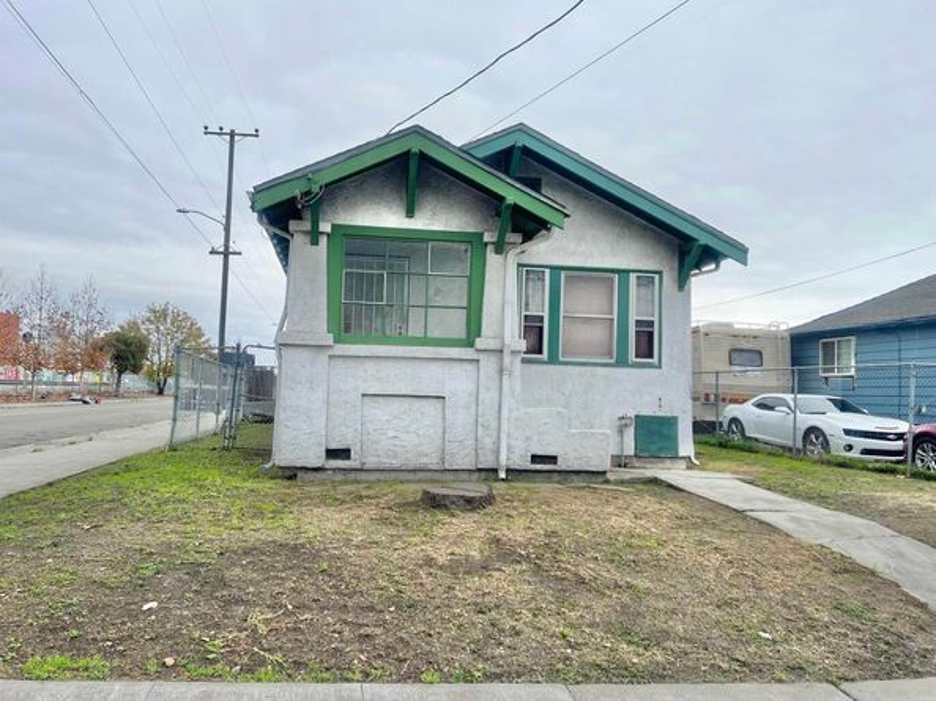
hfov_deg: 67.3
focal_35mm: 26
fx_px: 703
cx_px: 468
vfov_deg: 53.0
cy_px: 350
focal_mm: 5.7
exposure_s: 1/1901
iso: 50
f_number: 1.5
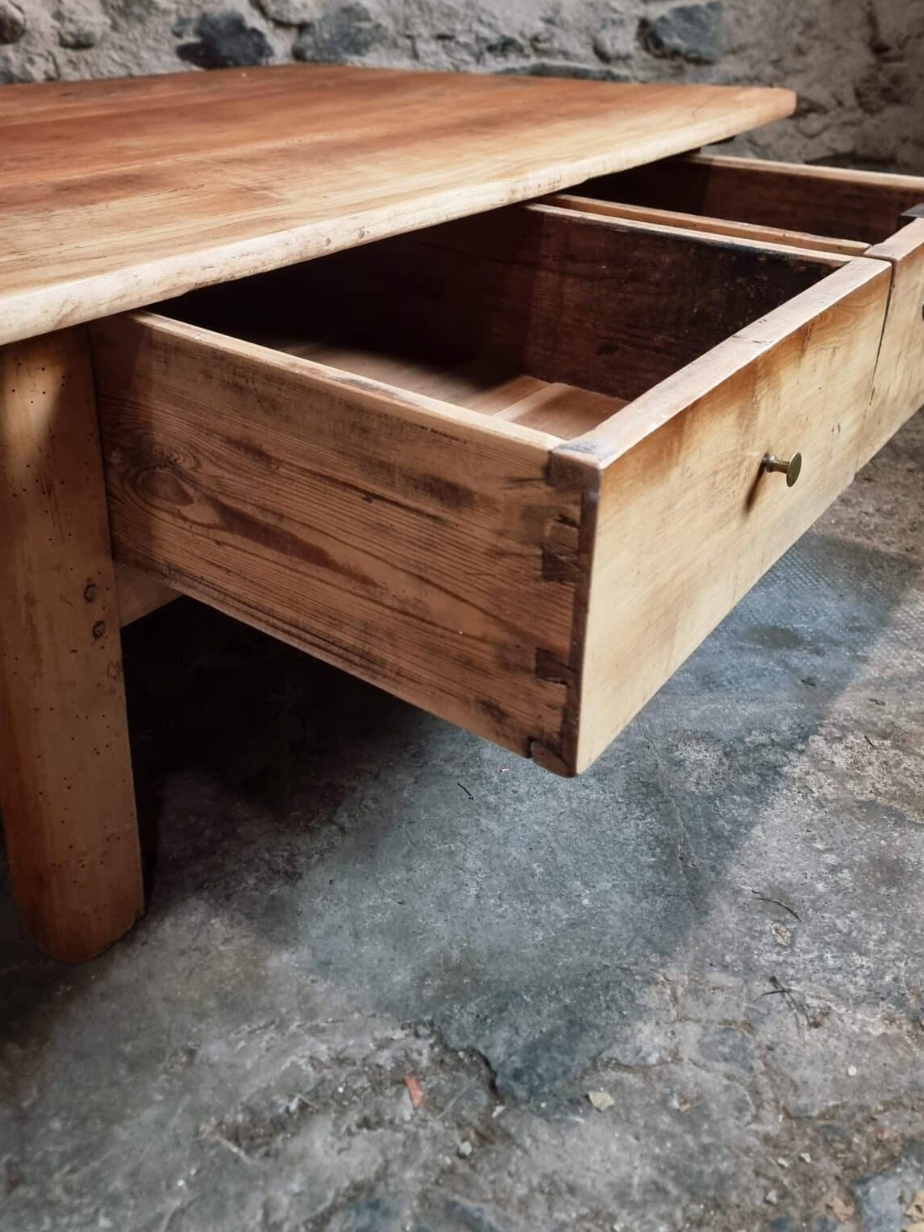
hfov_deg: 44.1
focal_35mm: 32
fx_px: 1139
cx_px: 502
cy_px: 446
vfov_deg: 56.0
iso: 640
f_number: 1.8
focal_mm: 6.7
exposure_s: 1/24
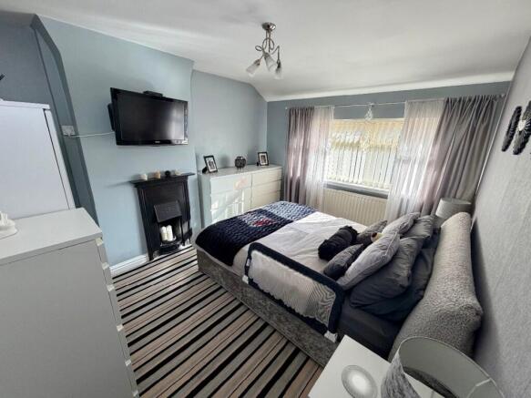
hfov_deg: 102.1
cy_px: 199
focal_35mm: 14
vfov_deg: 85.7
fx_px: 215
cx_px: 266
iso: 64
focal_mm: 2.22
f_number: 2.2
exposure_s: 1/128
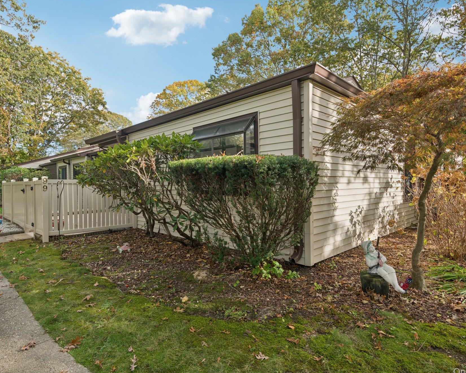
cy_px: 185
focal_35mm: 21
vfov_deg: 65.5
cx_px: 221
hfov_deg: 77.6
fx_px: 290
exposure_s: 1/50
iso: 200
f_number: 8
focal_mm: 18
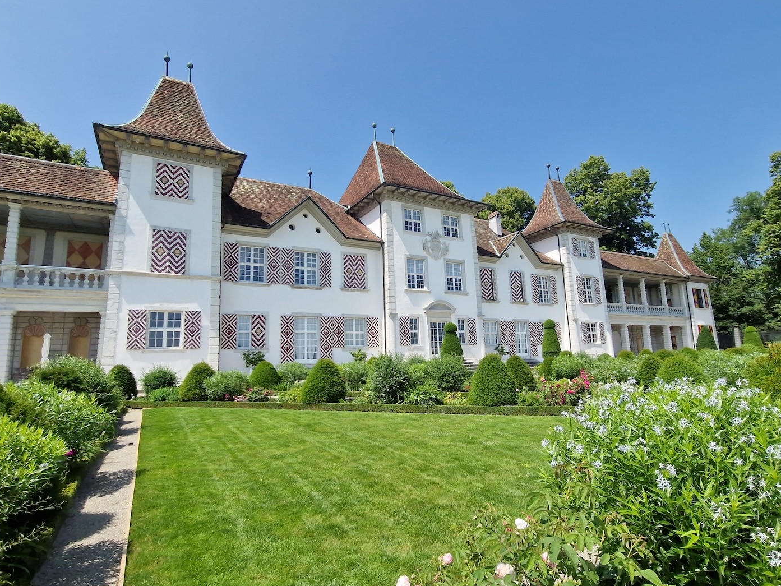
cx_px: 395
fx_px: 316
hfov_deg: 102.1
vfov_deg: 85.7
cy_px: 296
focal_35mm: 14
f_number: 2.2
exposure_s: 1/2114
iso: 50
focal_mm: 2.2
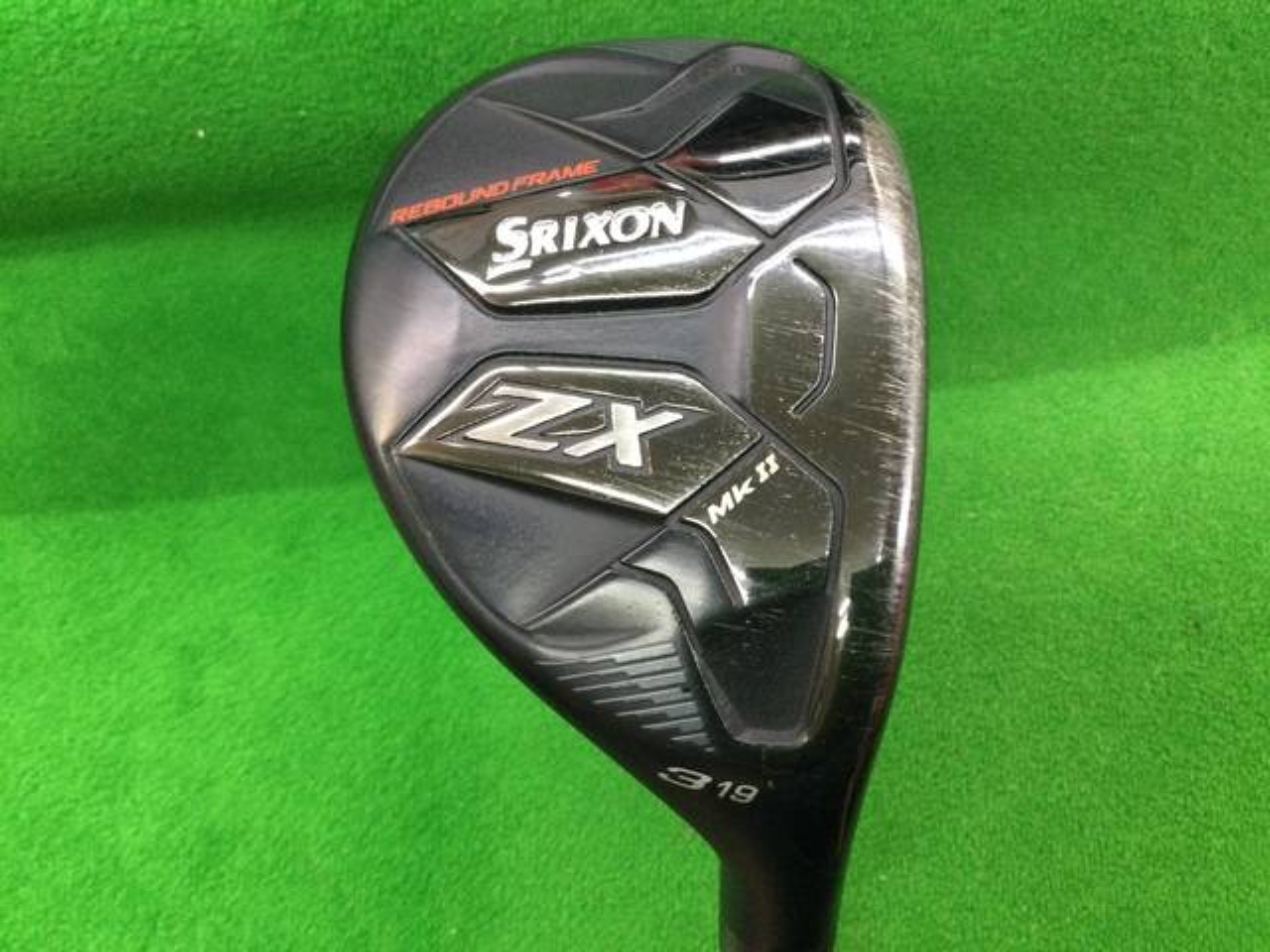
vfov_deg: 45.4
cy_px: 476
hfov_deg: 58.4
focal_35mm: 31
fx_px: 1137
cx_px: 635
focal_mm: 3.3
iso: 125
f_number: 2.4
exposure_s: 1/30
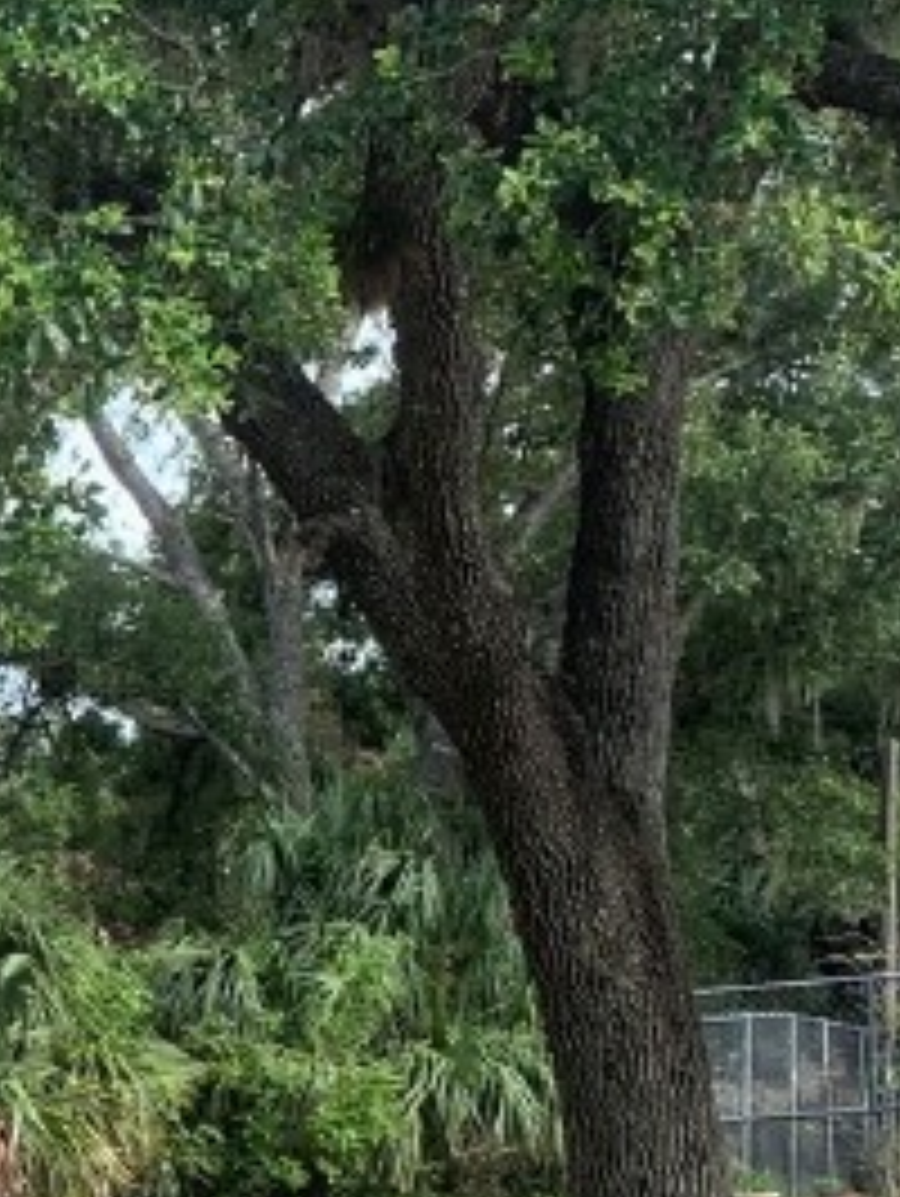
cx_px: -598
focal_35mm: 100
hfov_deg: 13.6
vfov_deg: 19.5
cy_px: 814
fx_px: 3461
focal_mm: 4.25
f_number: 1.8
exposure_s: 1/561
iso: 25
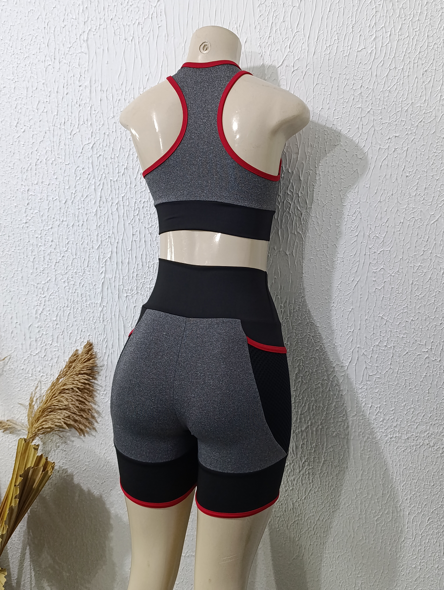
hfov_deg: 59.0
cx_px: 222
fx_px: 392
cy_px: 295
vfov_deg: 73.8
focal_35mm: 23
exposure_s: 1/40
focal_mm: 6.14
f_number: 1.6
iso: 1000
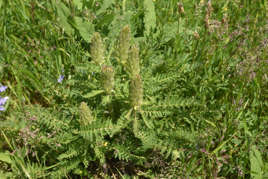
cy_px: 90
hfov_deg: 35.6
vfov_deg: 24.2
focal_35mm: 56
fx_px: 417
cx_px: 134
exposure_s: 1/125
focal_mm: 56
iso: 200
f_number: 14
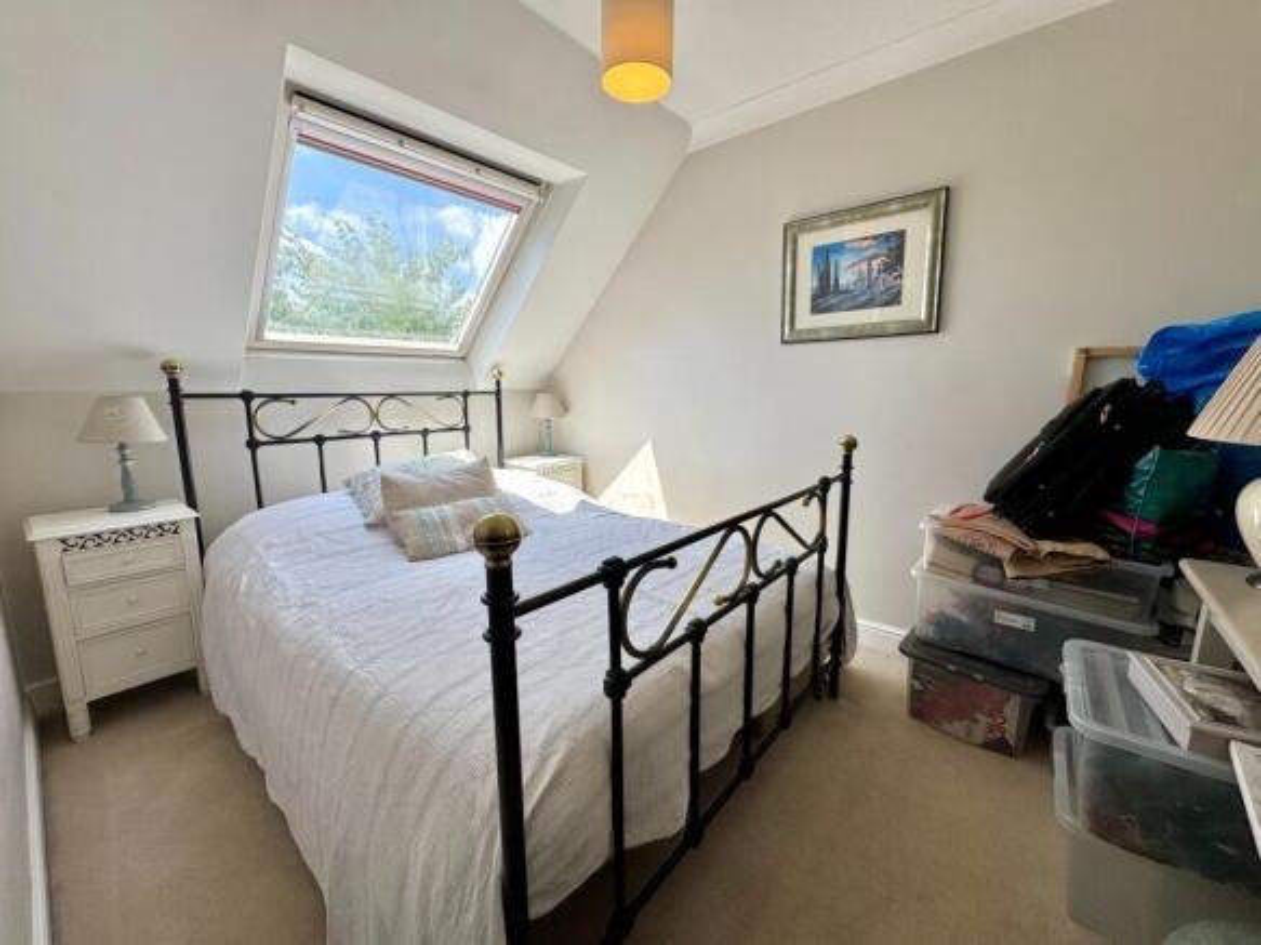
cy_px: 472
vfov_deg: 85.7
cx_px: 630
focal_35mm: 14
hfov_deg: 102.1
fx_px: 510
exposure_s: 1/631
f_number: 2.2
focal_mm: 2.22
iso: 40
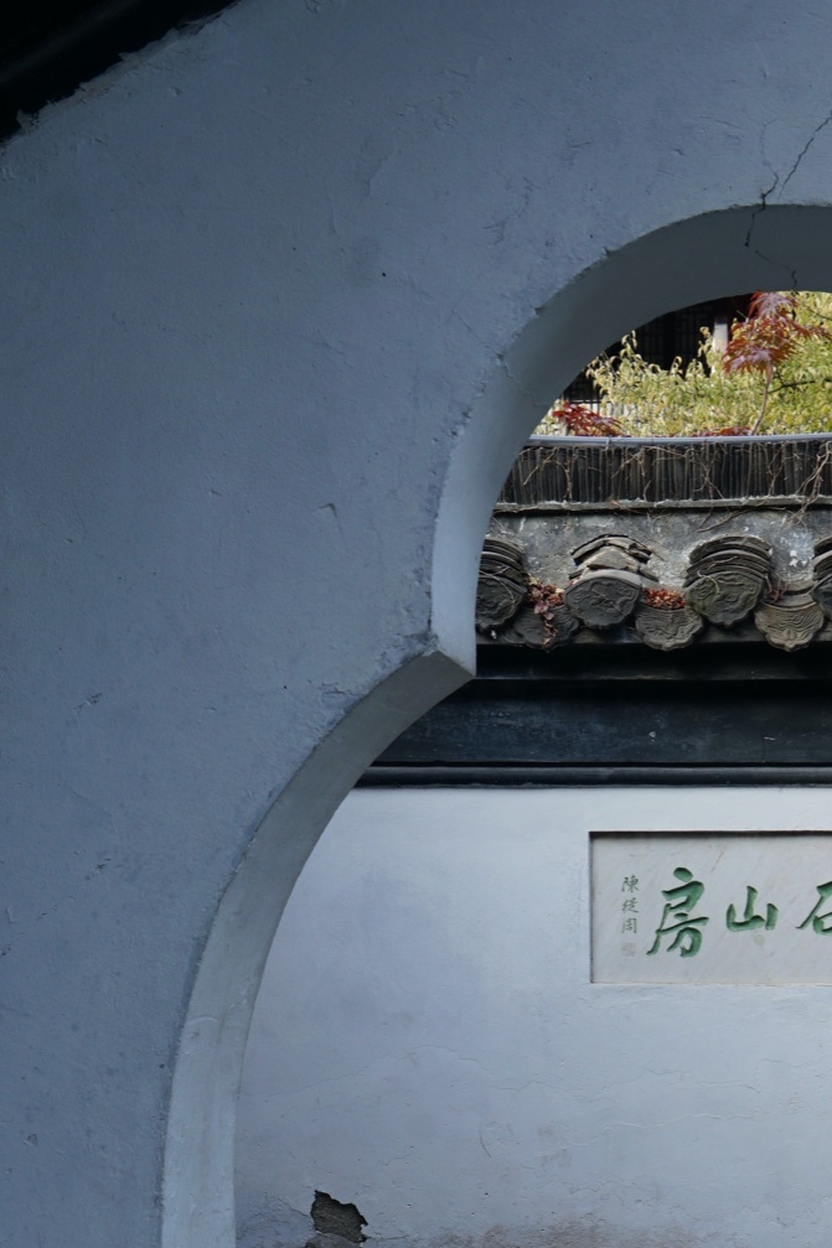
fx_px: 2115
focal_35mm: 61
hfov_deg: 21.6
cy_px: 1129
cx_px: 786
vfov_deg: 31.3
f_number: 8
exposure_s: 1/60
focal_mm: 30
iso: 250
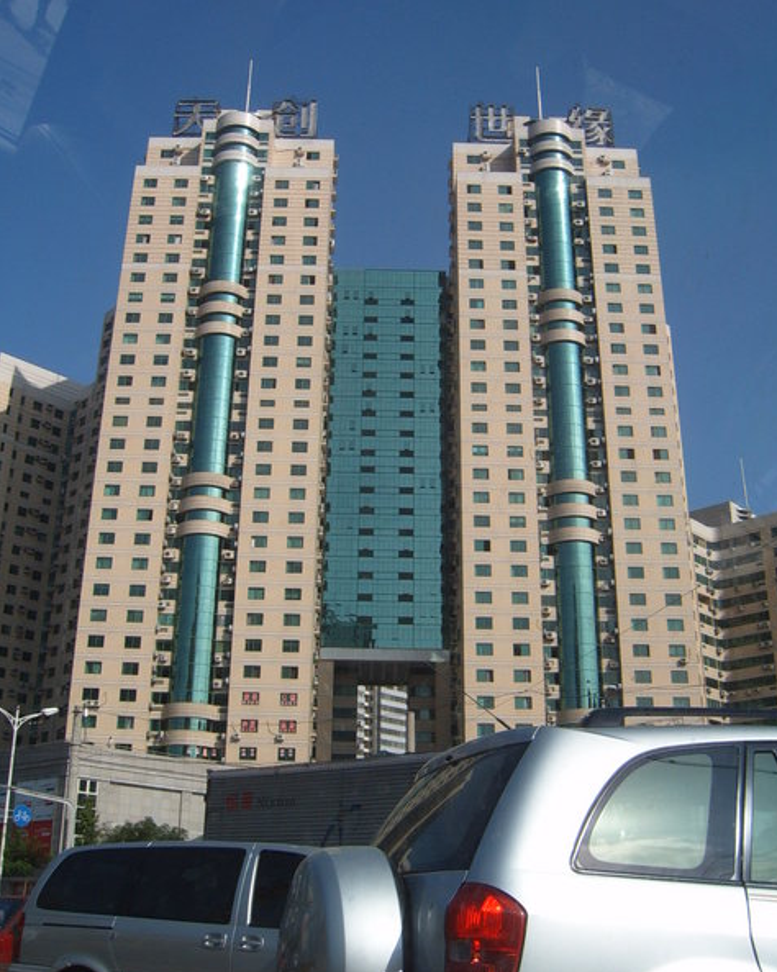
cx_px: 392
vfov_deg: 46.8
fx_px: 1122
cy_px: 469
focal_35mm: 39
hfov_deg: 38.2
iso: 63
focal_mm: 6.2
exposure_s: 1/180
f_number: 6
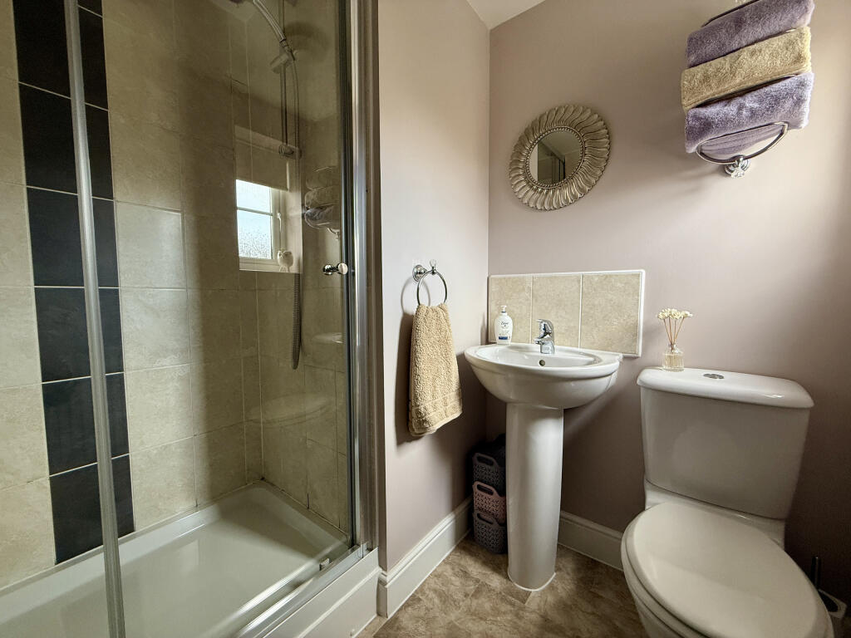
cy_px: 319
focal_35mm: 14
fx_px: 344
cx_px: 426
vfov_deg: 85.7
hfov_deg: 102.1
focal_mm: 2.22
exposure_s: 1/72
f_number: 2.2
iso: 160
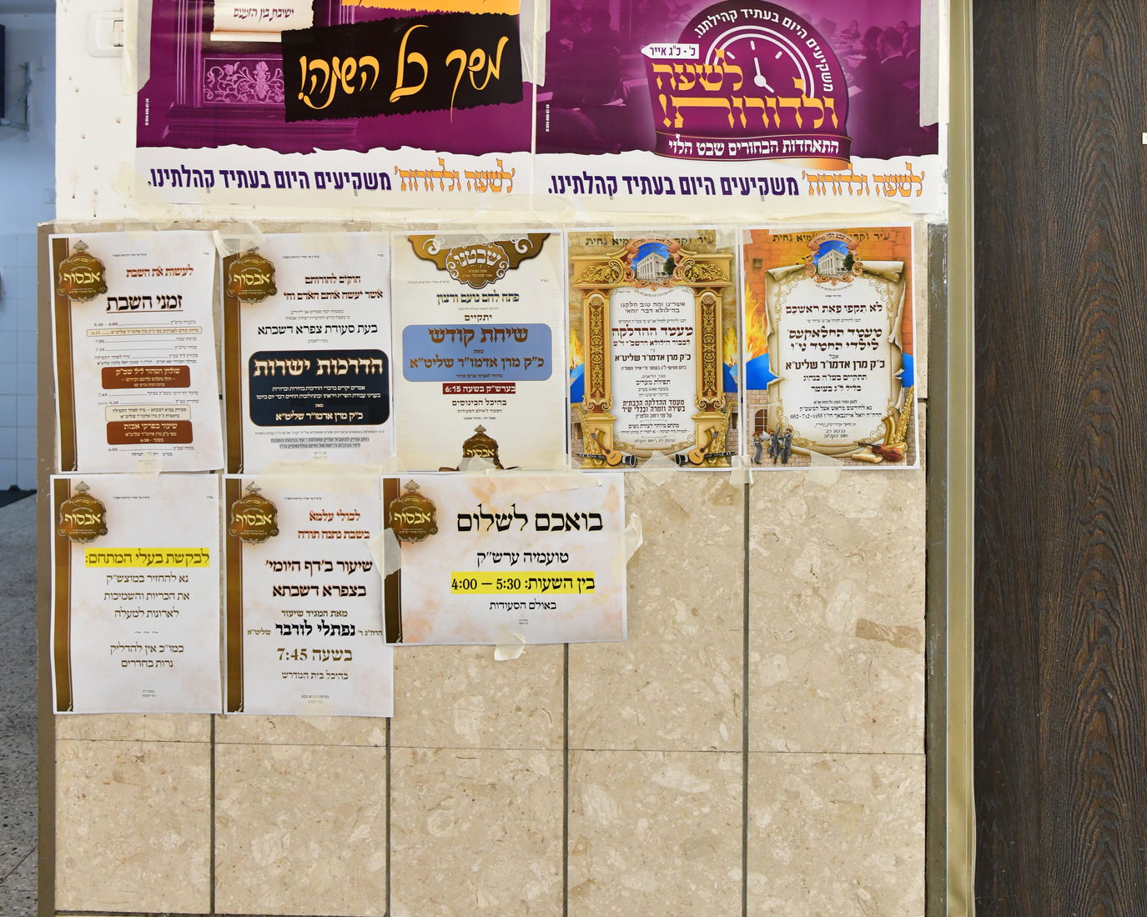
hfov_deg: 42.9
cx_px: 564
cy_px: 251
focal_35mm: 43
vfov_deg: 34.3
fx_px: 1460
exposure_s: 1/100
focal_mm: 30
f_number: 5.6
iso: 1600
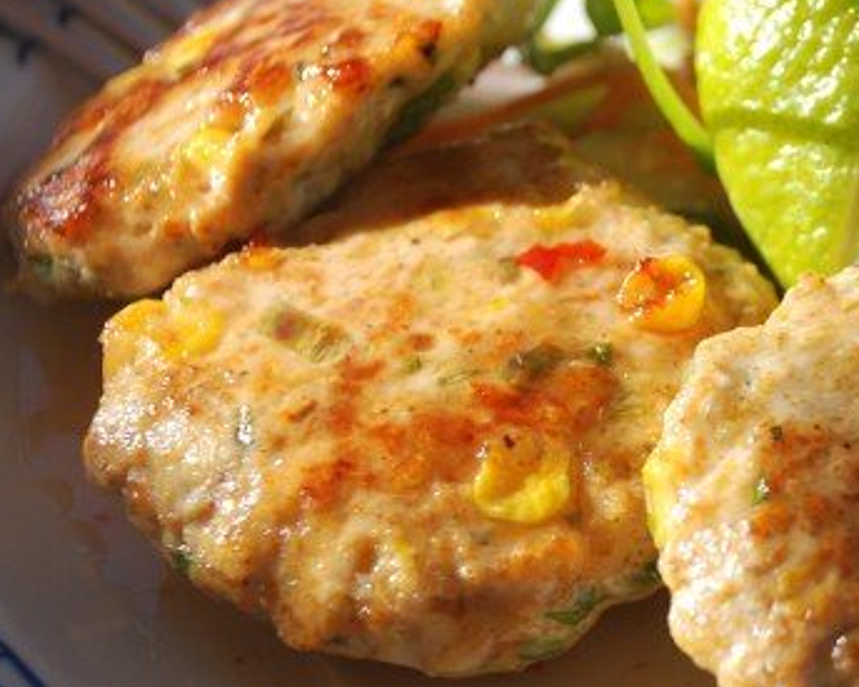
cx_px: 911
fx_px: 4829
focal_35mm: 190
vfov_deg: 8.1
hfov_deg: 10.1
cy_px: 352
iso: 200
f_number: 5.3
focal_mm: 58
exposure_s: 1/320
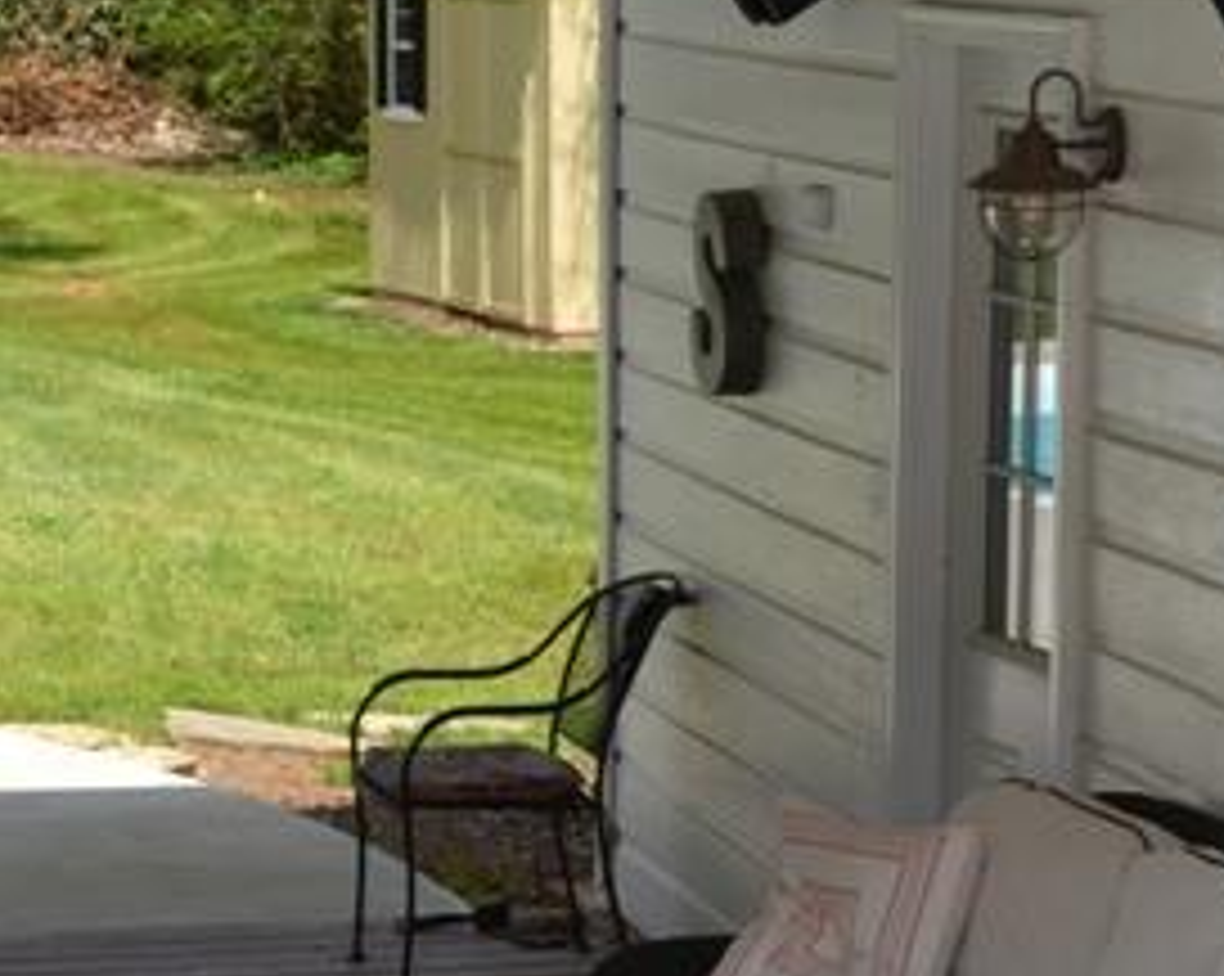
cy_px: 753
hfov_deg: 13.2
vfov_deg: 10.5
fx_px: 5283
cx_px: 279
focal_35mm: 146
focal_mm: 44
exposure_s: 1/200
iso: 100
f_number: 7.1
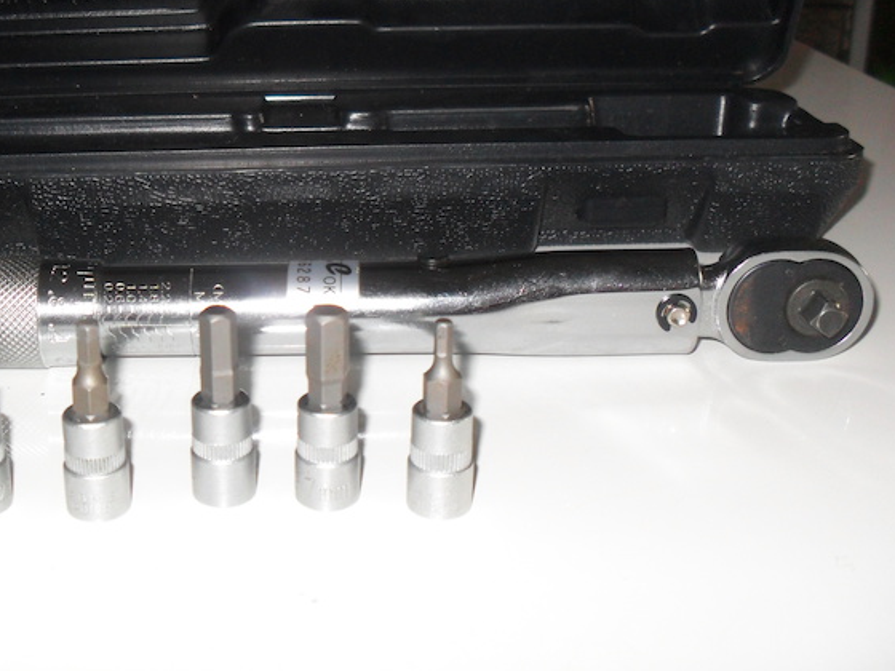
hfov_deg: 37.6
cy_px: 244
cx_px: 265
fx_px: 1293
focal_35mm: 50
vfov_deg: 29.0
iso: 200
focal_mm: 6.3
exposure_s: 1/45
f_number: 3
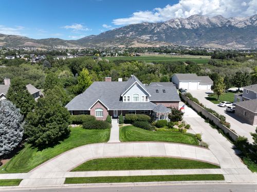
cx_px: 128
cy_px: 96
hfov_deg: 71.6
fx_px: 178
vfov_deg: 56.8
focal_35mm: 24
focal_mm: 12.29
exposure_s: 1/2000
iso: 100
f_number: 3.2
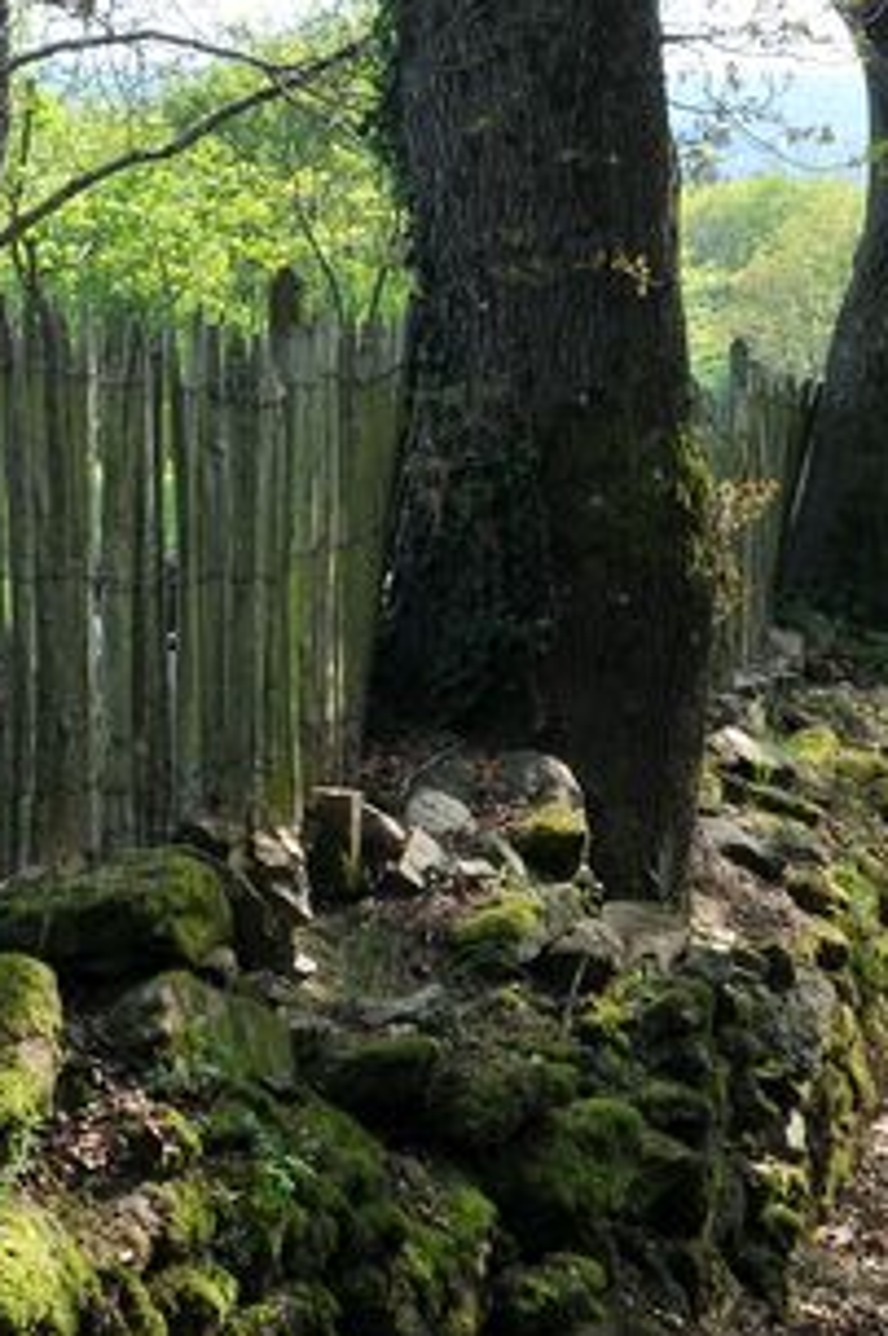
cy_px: 127
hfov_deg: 9.8
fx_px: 5129
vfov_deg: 14.7
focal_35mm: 138
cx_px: 965
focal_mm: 35
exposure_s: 1/125
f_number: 10
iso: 250
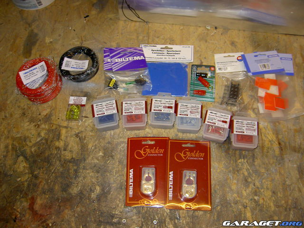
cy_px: 114
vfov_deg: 41.8
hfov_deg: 54.0
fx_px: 299
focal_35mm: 34
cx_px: 152
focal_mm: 5.6
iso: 100
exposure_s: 1/60
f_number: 2.8
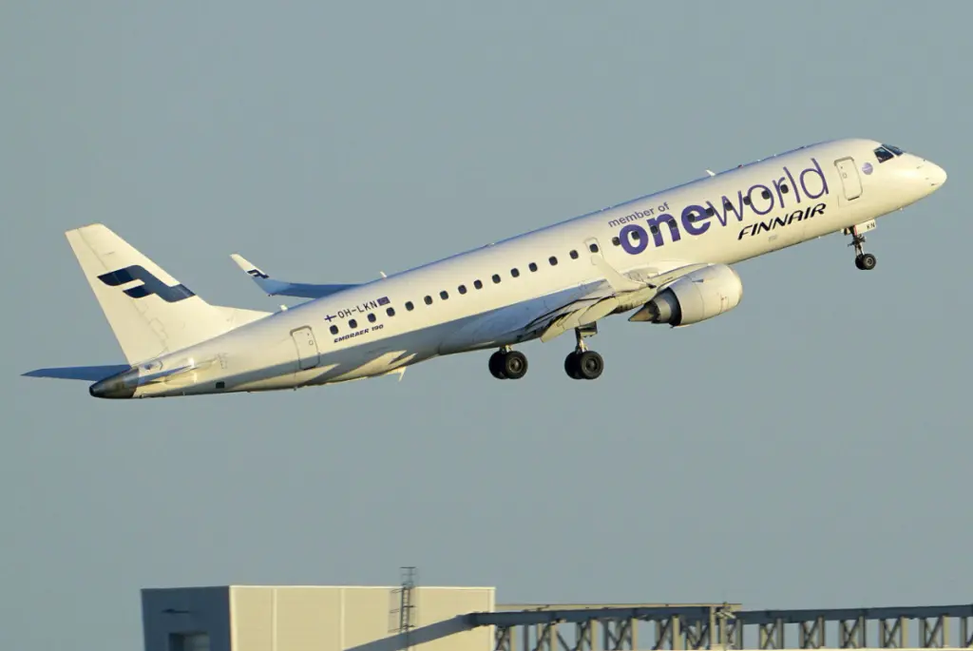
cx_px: 486
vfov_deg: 3.4
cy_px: 326
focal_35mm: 400
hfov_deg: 5.1
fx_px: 10822
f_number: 8
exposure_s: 1/500
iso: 125
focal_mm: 400
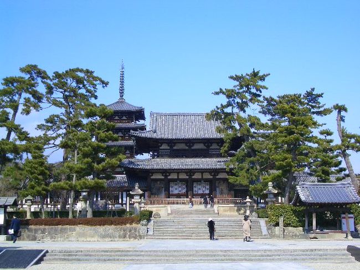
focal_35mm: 49
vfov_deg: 29.7
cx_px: 180
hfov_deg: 38.9
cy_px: 135
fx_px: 509
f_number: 5
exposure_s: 1/400
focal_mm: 8.2
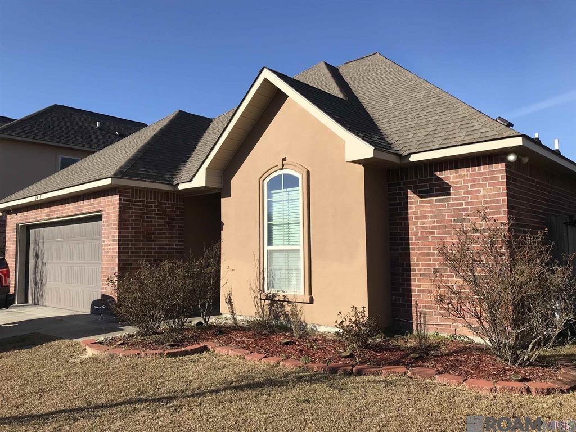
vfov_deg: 49.7
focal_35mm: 28
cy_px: 216
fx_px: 466
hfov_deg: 63.4
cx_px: 288
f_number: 1.8
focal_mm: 3.99
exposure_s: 1/2336
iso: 20
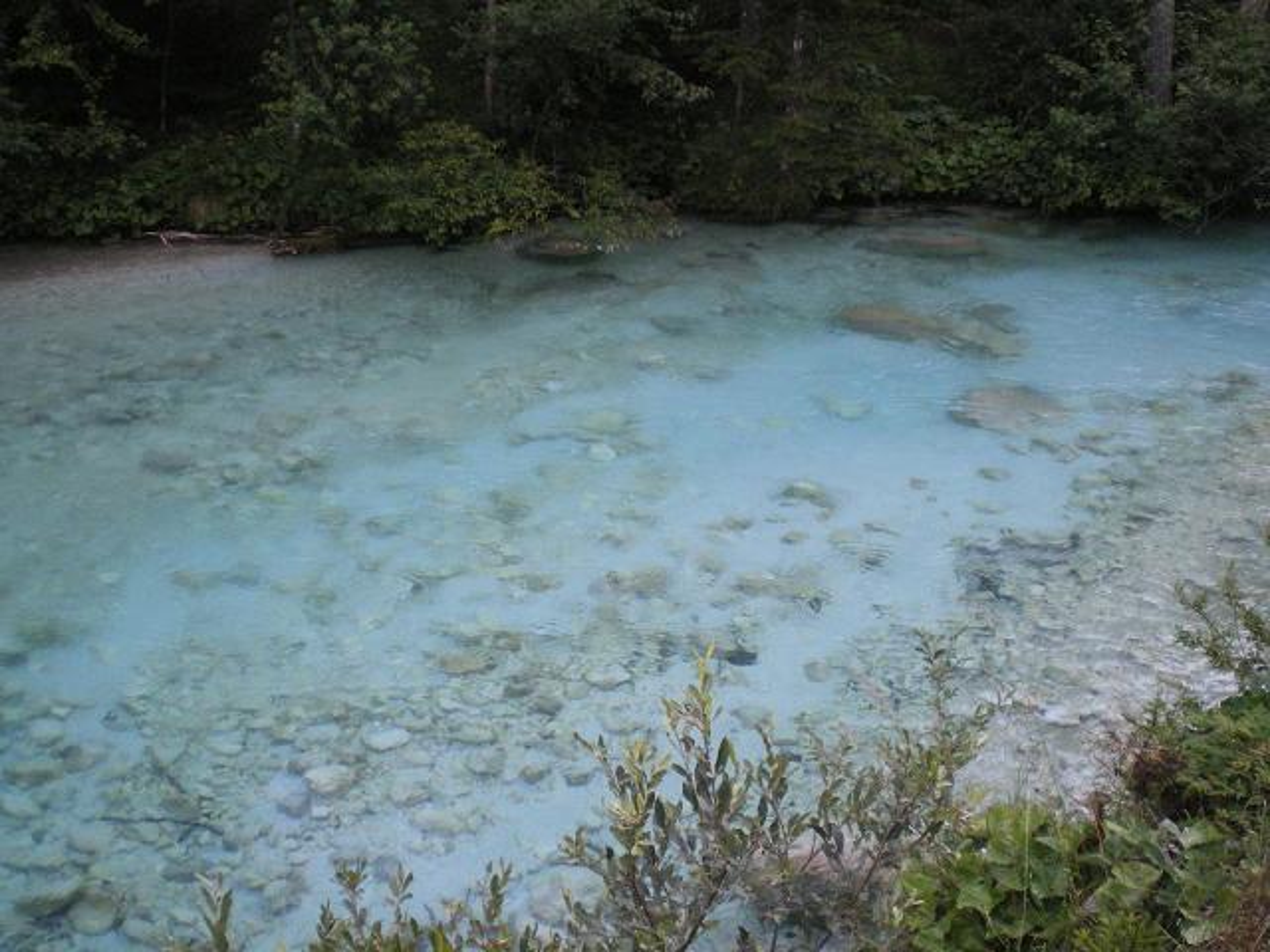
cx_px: 635
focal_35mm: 38
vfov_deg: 37.7
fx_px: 1394
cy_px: 476
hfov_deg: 49.0
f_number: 3.1
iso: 400
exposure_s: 1/40
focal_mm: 6.3
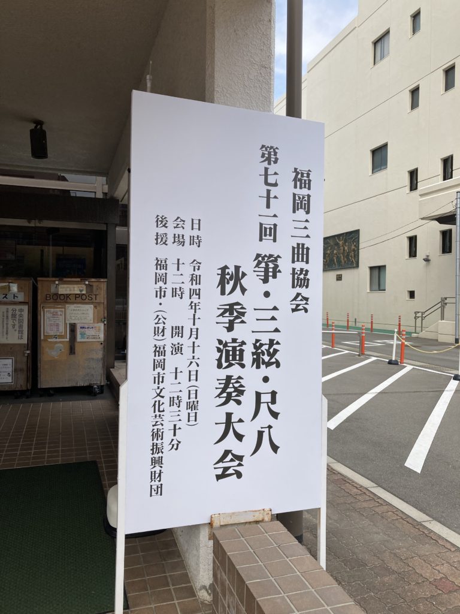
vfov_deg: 63.4
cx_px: 230
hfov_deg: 49.7
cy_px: 307
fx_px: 496
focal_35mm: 28
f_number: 1.8
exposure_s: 1/934
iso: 20
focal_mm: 3.99
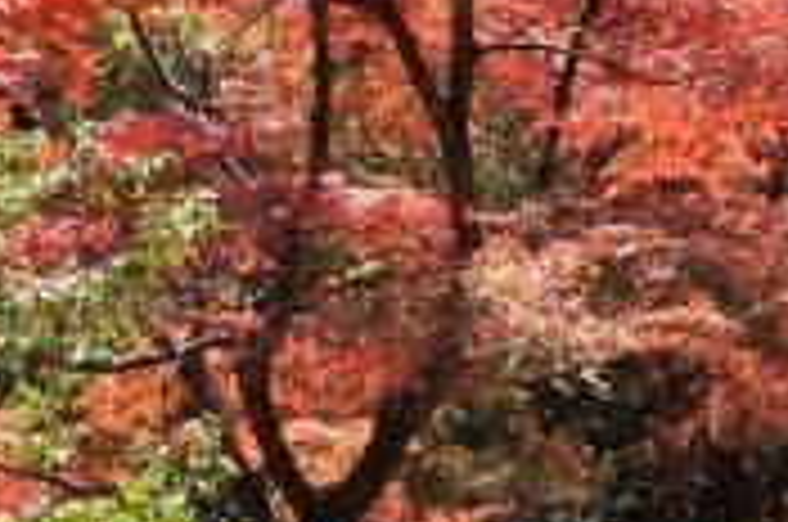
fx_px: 3277
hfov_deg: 13.7
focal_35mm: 150
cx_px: 531
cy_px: -155
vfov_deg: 9.0
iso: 100
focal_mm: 24
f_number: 7.1
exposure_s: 1/200
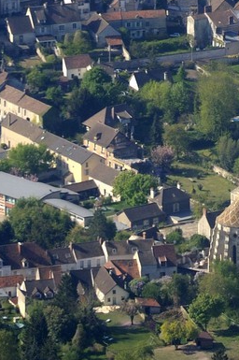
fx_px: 5806
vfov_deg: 3.5
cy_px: -386
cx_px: 163
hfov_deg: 2.4
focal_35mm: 582
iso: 400
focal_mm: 140
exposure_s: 1/1600
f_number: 4
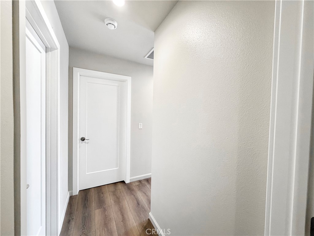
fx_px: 127
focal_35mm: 14
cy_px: 118
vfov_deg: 85.7
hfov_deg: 102.1
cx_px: 157
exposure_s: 1/120
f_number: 2.2
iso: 320
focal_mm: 2.22
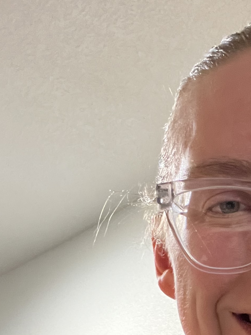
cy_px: 353
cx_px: 233
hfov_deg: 19.7
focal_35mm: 73
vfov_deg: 25.1
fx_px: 706
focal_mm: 2.71
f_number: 2.2
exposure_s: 1/28
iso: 800
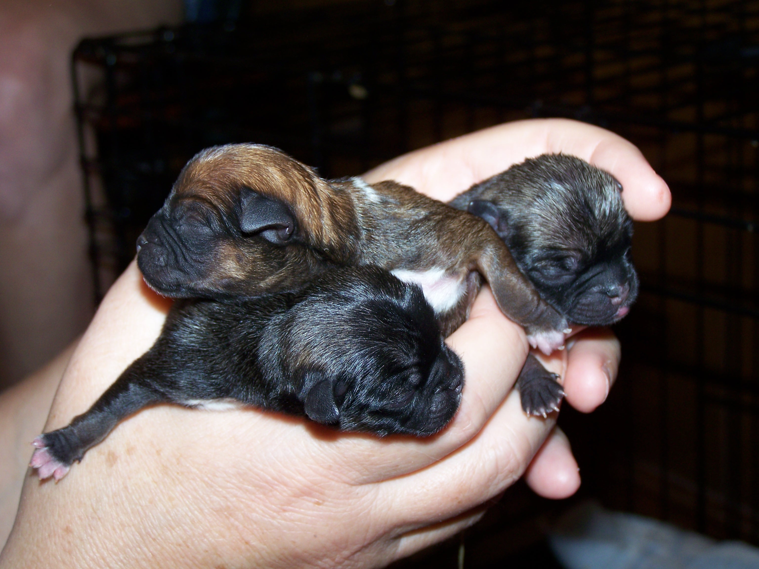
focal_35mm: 69
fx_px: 1513
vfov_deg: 21.3
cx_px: 380
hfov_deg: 28.2
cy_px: 284
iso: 80
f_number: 3.2
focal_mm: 11.5
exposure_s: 1/80
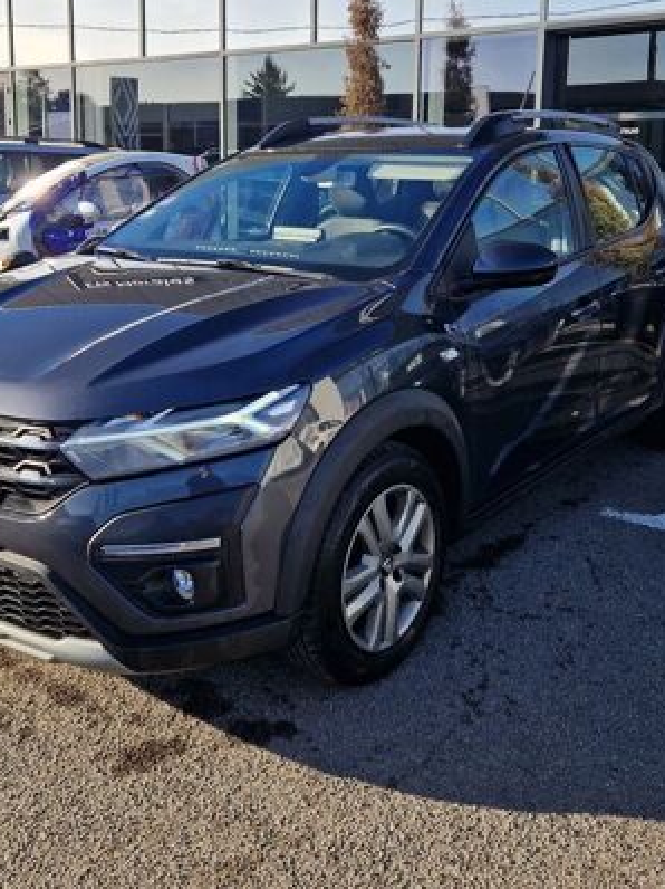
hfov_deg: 38.5
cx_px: 286
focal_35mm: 37
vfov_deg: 49.6
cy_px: 322
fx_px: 949
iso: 50
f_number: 1.8
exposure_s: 1/856
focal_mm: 5.4
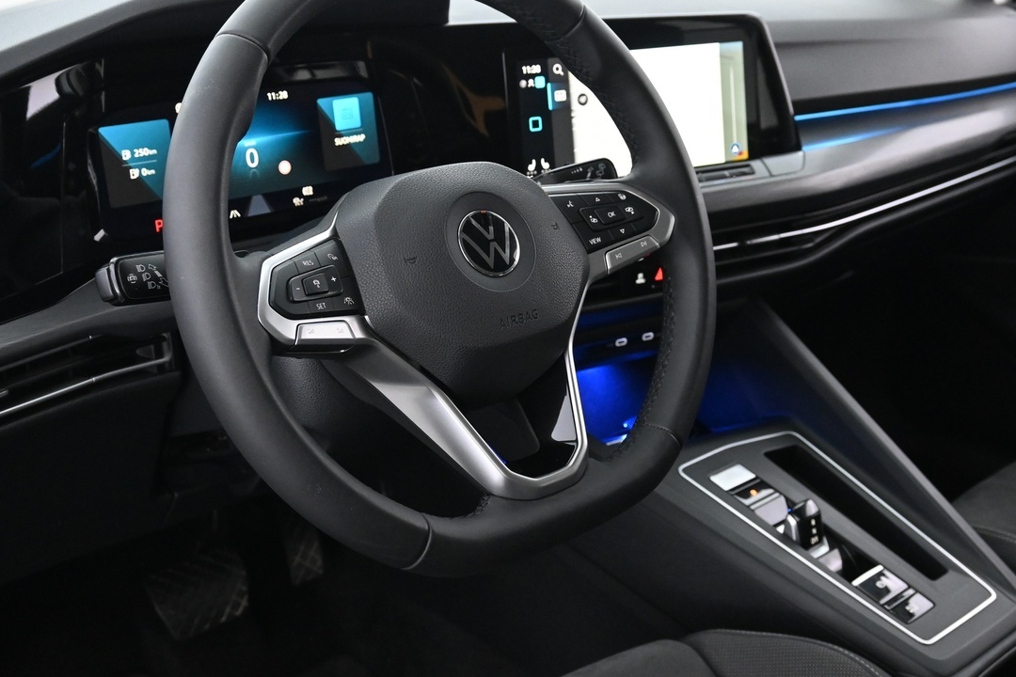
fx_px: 1270
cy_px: 300
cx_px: 508
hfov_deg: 43.6
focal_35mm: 45
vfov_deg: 29.8
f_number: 3.8
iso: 2200
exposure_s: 1/30
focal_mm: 20
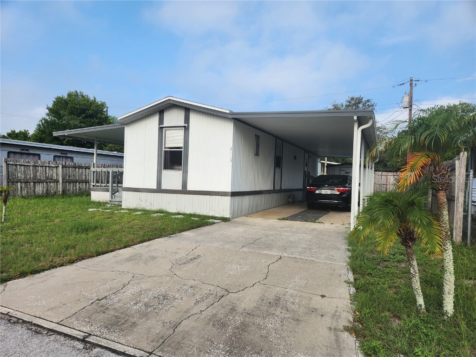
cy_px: 178
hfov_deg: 73.9
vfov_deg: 58.9
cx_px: 238
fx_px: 316
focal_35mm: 23
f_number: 1.8
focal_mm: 5.4
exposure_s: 1/1047
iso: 20
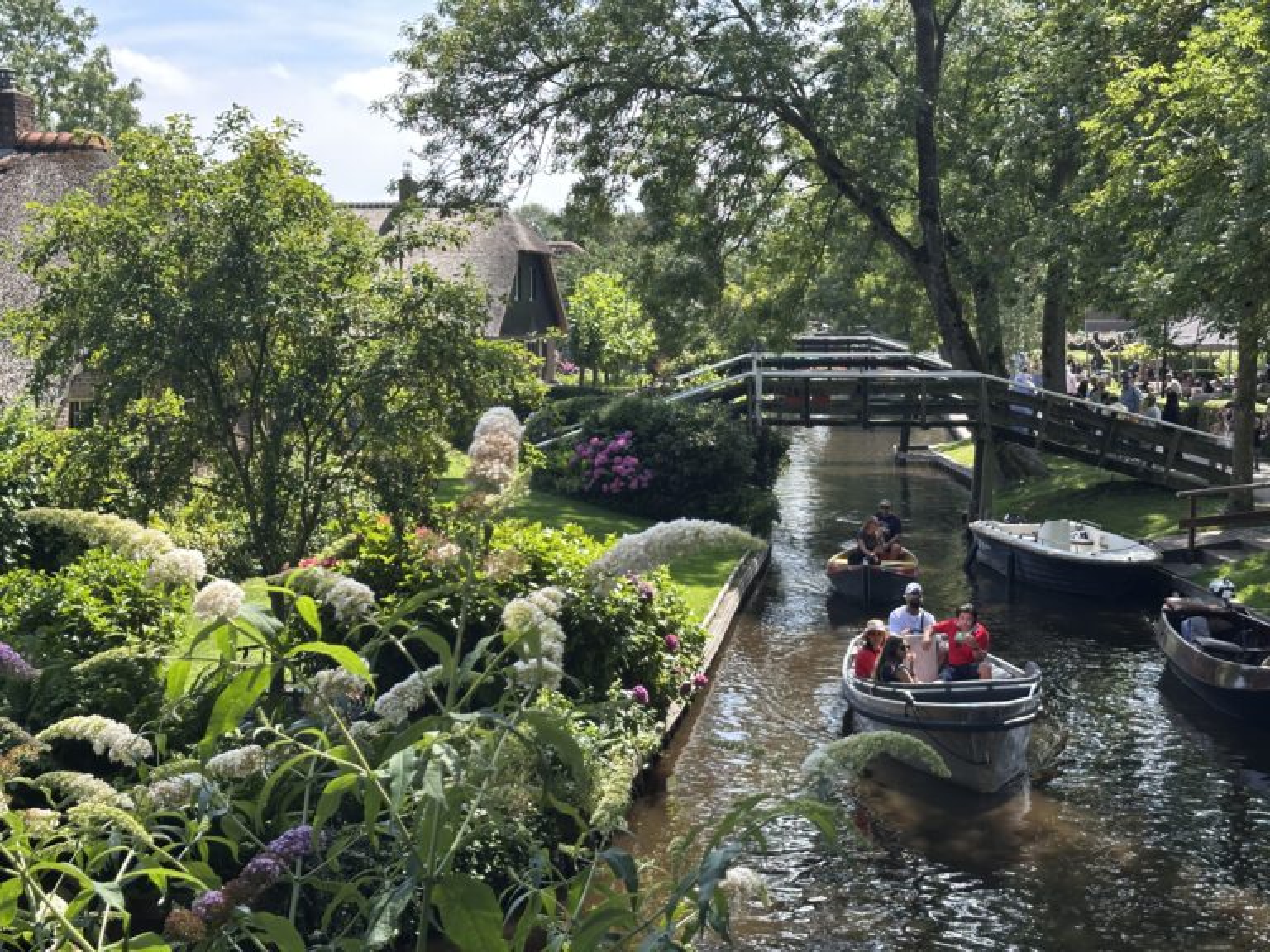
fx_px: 1761
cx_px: 635
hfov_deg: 39.7
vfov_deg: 30.3
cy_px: 476
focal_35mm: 48
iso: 64
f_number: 1.78
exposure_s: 1/843
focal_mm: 6.86
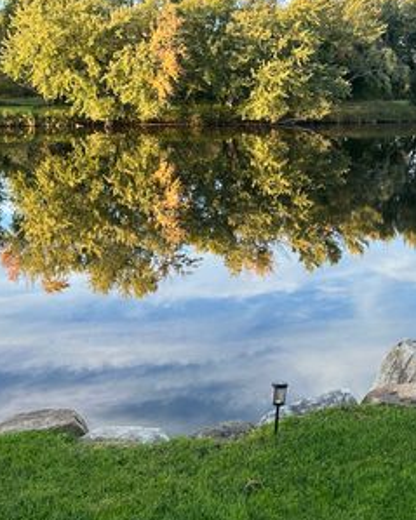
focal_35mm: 47
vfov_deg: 39.1
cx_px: 374
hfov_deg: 30.6
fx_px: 724
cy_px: 172
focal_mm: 6.86
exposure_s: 1/390
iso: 80
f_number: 1.78
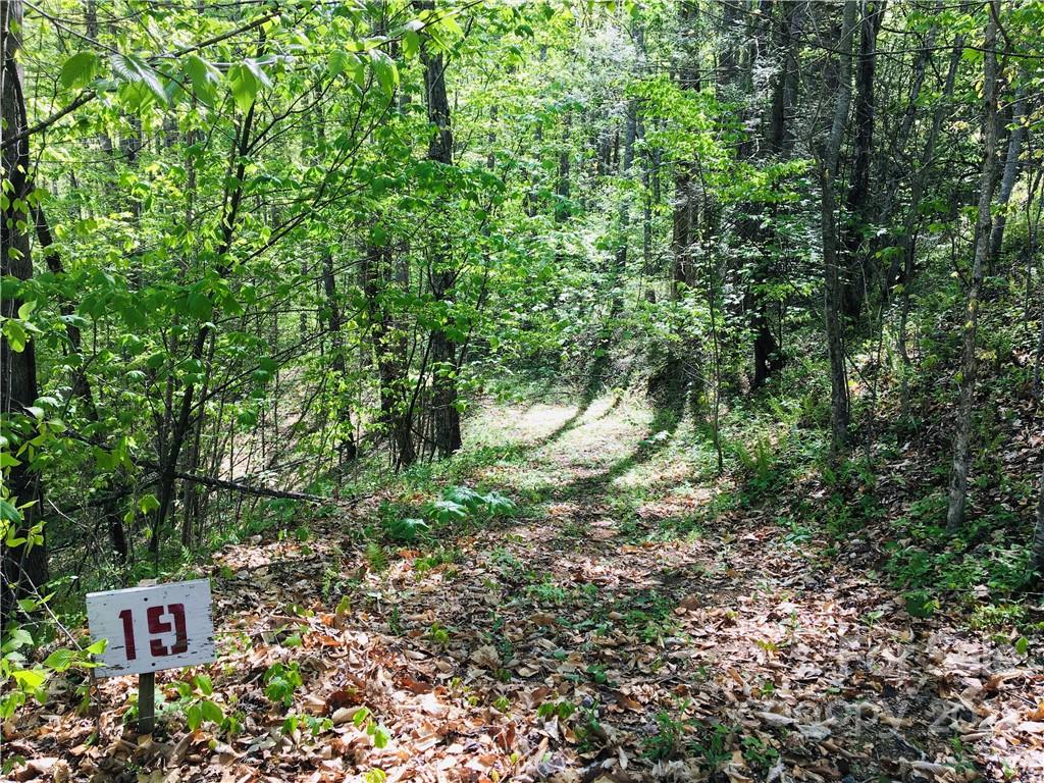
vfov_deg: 48.2
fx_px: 875
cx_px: 522
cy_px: 392
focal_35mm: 29
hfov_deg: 61.7
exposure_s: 1/169
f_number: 2.2
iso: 25
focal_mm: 4.15
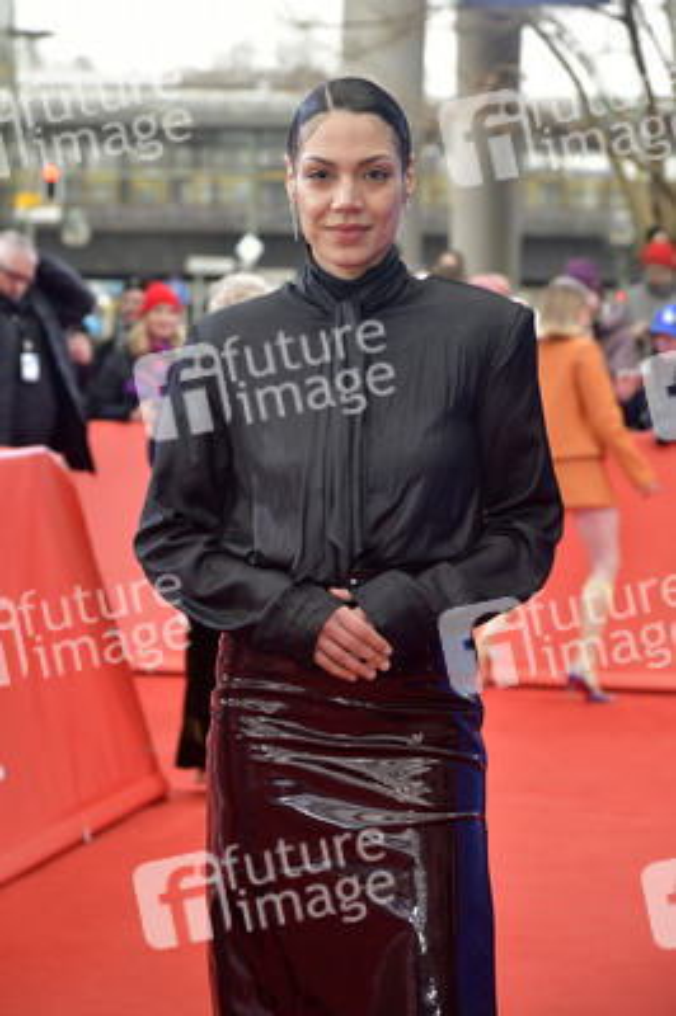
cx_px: 338
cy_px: 508
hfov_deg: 13.9
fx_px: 2765
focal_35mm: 98
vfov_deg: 20.8
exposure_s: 1/200
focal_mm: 98
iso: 1250
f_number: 5.6
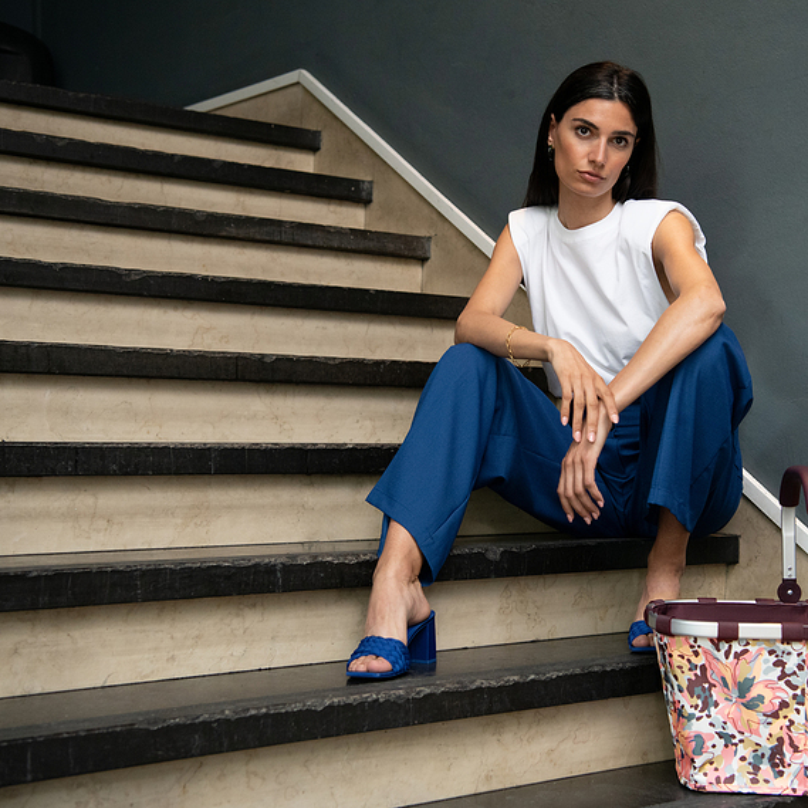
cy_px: 408
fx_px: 1505
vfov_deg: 30.0
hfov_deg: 29.8
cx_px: 539
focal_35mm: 57
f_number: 4
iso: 1600
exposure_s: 1/125
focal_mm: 44
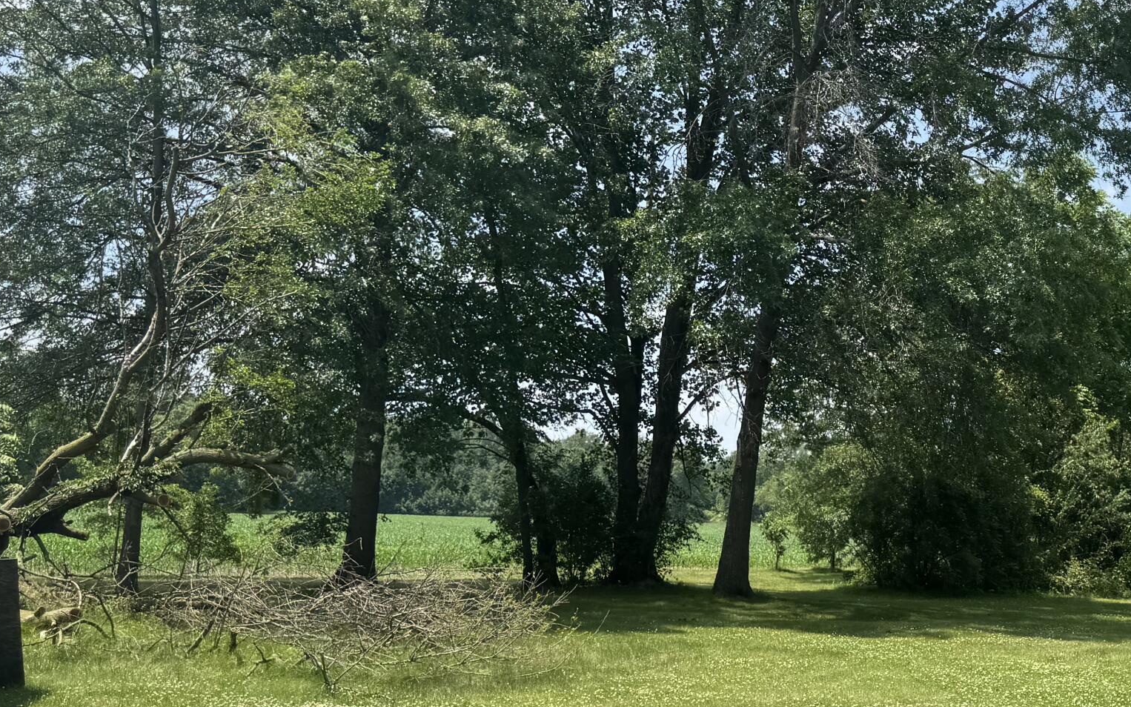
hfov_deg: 38.0
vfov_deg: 25.8
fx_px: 1541
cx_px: 982
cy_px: 282
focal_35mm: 50
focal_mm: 6.76
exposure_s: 1/2604
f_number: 1.78
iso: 80
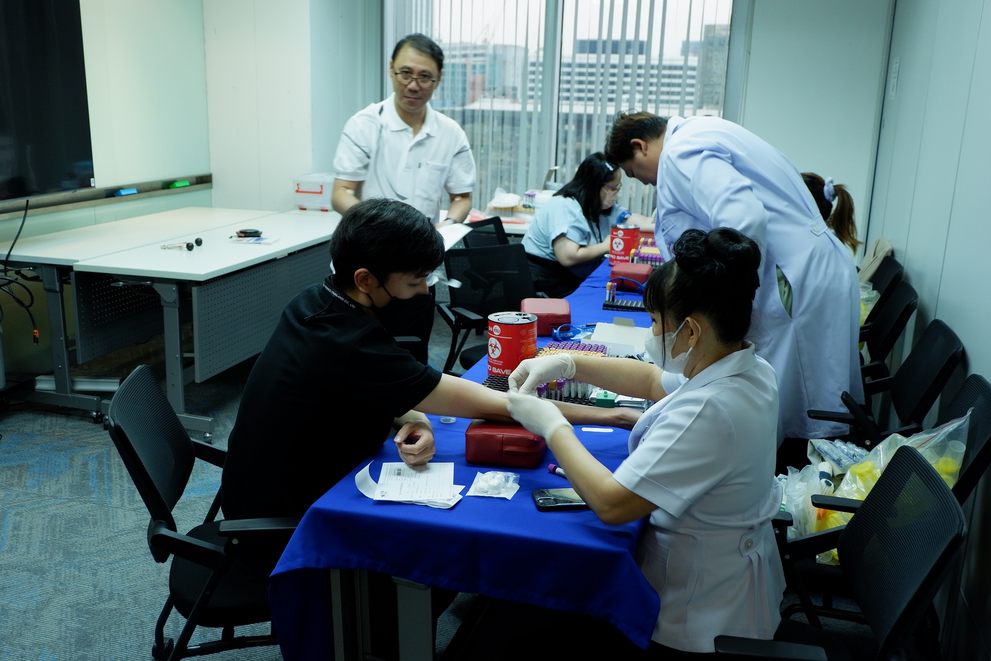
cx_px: 496
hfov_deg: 57.2
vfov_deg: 40.0
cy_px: 330
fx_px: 908
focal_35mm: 33
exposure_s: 1/45
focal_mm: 22.2
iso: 800
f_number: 4
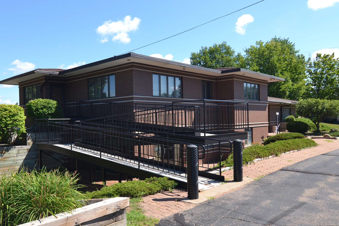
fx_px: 273
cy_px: 121
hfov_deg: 63.5
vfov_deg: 44.9
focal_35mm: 29
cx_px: 151
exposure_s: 1/200
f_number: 7.1
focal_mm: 16
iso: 100
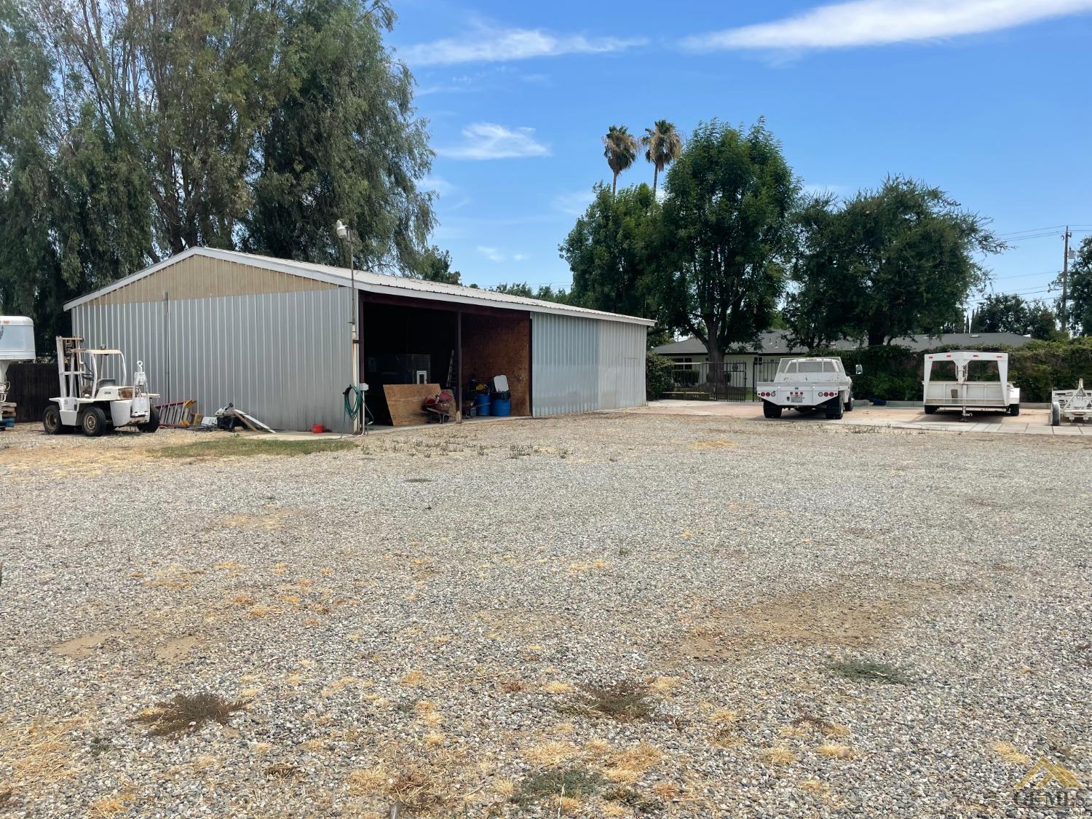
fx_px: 820
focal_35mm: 26
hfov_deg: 67.3
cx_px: 546
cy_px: 410
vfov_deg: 53.1
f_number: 1.6
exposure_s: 1/3401
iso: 32
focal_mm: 4.2
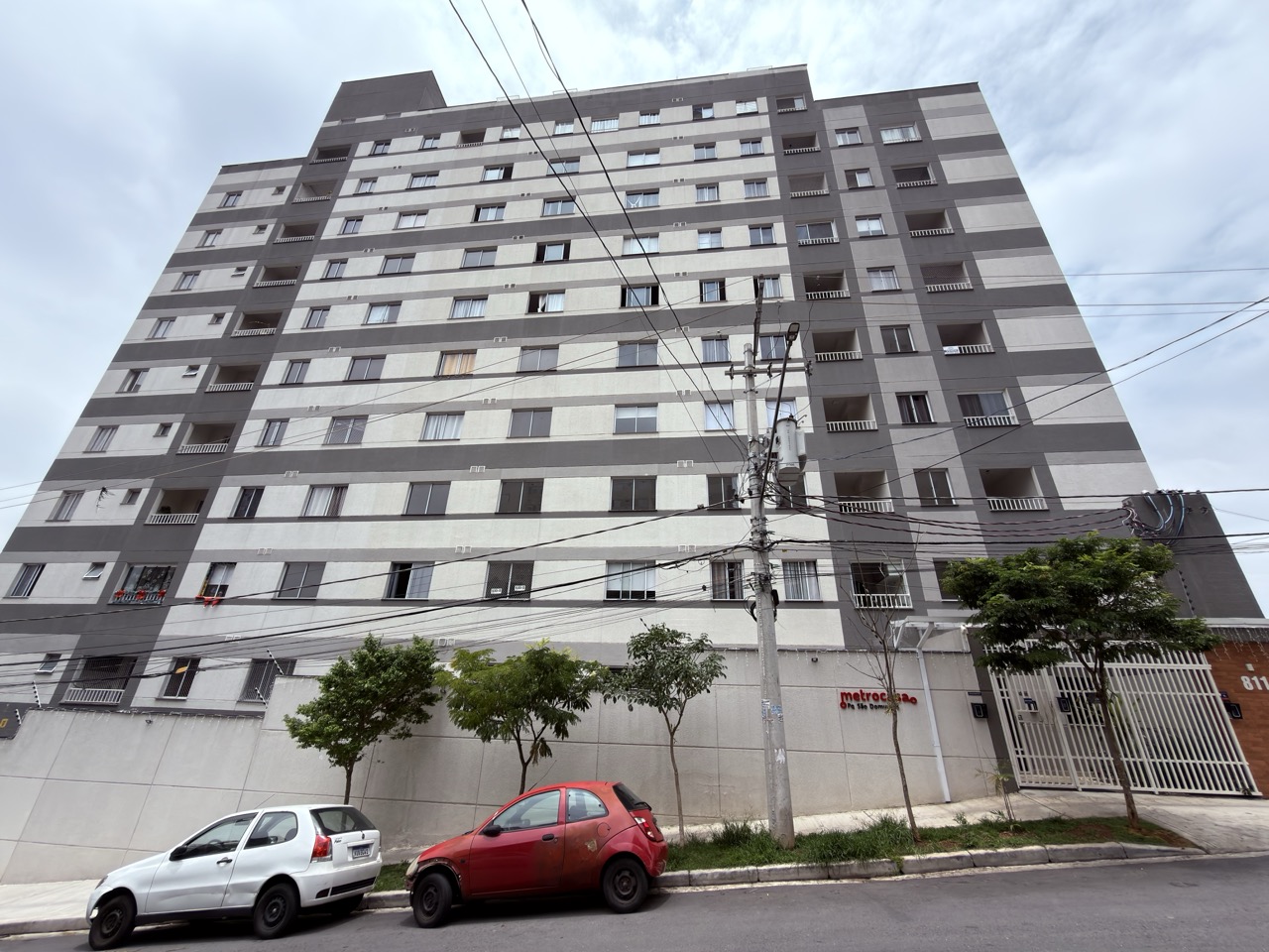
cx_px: 634
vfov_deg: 85.7
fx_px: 513
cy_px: 476
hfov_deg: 102.1
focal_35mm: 14
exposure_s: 1/899
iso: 20
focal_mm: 2.22
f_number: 2.2
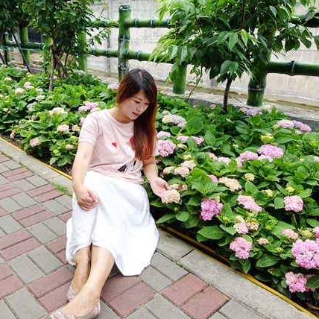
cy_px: 161
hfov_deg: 51.6
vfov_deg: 52.5
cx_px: 109
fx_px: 323
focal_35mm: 31
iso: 125
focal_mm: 8.8
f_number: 2.8
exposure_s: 1/320
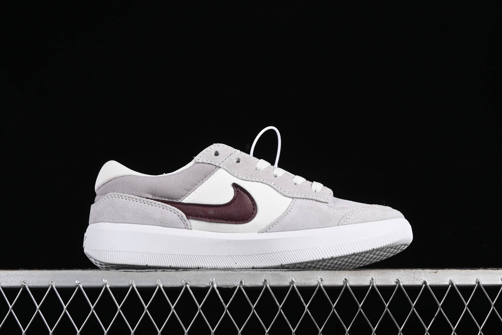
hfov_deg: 28.1
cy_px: 168
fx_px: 1004
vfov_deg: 18.9
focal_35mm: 72
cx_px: 251
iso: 160
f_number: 7.1
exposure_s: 1/160
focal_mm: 48
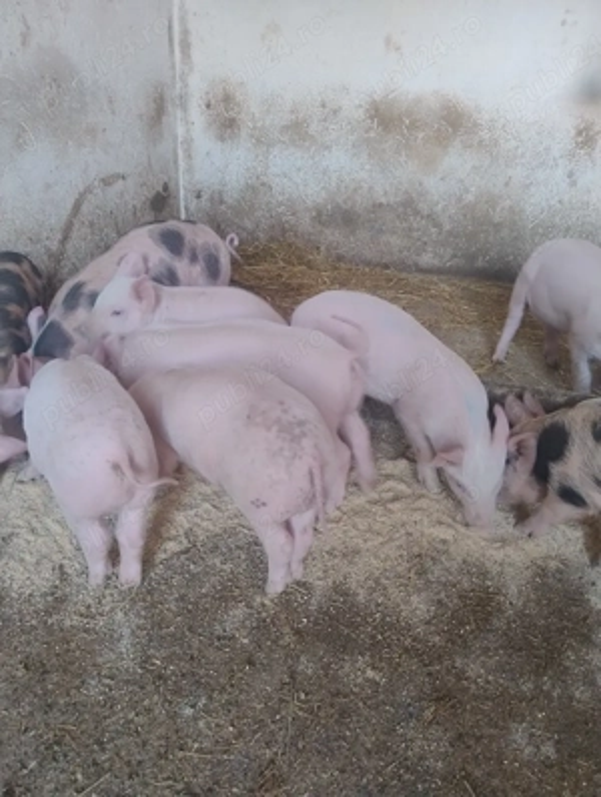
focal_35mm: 24
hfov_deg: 57.0
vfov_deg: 71.5
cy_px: 398
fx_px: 554
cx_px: 300
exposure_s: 1/33.3
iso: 975
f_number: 1.8
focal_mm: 5.56
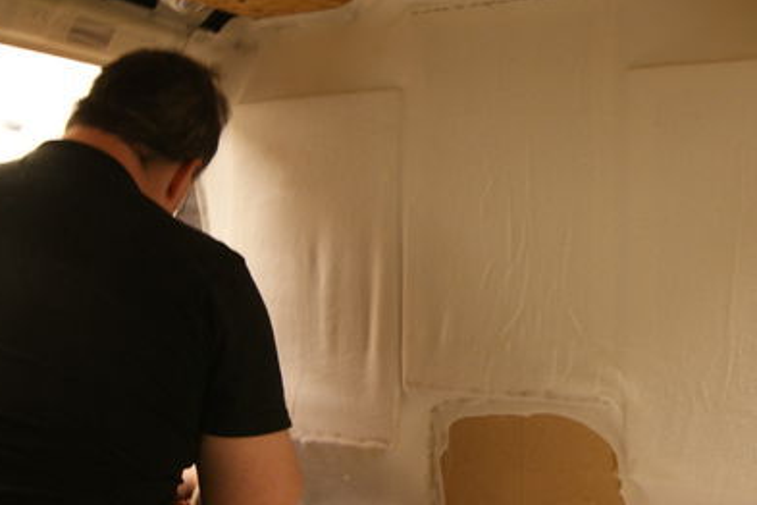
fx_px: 925
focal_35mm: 44
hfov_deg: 44.2
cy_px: 223
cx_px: 464
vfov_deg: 30.5
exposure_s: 1/10
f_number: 3.5
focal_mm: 18
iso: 400
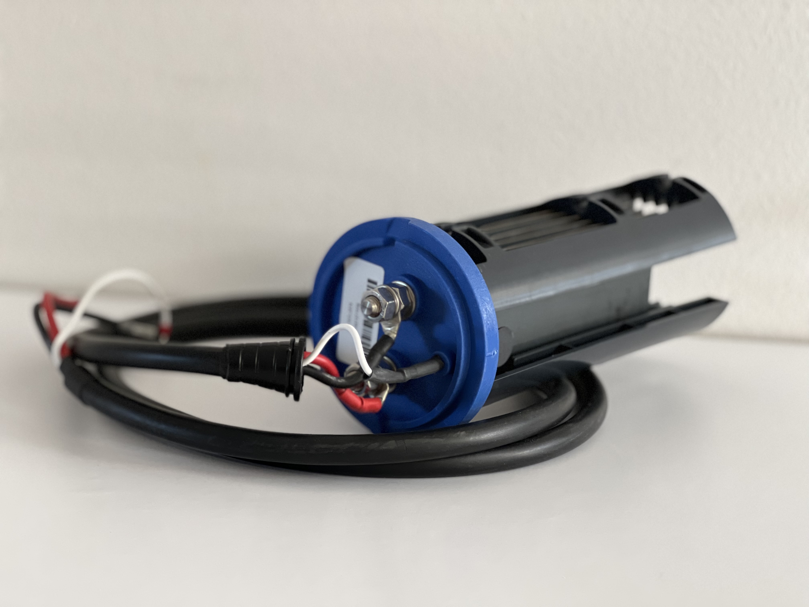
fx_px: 1800
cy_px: 304
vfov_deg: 19.1
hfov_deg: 25.3
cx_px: 404
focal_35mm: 77
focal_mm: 9
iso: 400
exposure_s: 1/40
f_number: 2.8
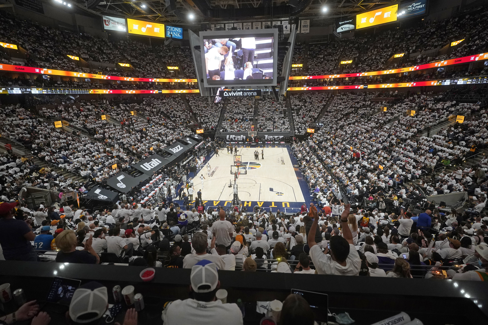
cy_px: 162
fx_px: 230
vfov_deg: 70.4
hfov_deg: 93.3
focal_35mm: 17
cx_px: 244
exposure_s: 1/1600
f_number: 2.8
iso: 3200
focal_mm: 17
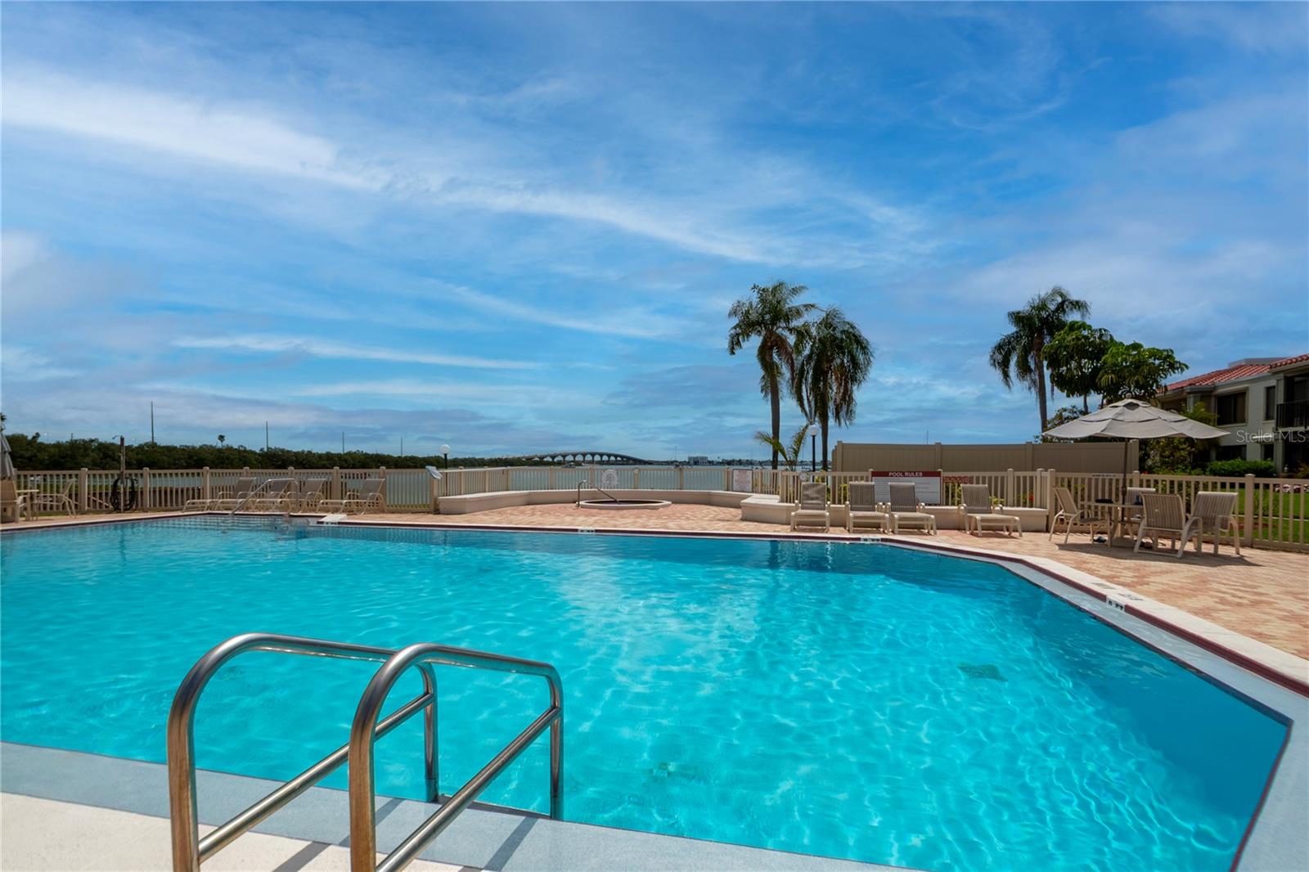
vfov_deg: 77.3
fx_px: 545
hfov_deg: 100.4
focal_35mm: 15
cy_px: 436
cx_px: 654
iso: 400
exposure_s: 1/8000
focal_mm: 10
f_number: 9
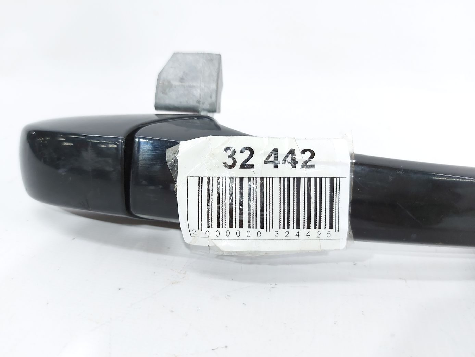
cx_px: 238
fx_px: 329
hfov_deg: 71.6
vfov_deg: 56.8
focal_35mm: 24
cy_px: 178
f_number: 1.8
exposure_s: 1/50
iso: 80
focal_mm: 5.23
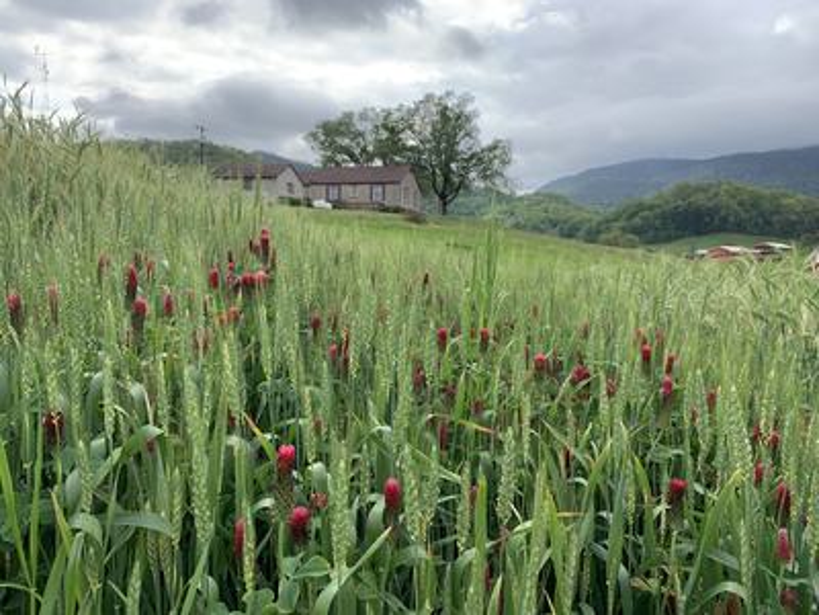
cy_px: 308
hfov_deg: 67.3
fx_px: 615
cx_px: 410
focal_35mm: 26
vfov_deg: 53.1
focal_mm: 4.25
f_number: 1.8
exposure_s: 1/1065
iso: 25
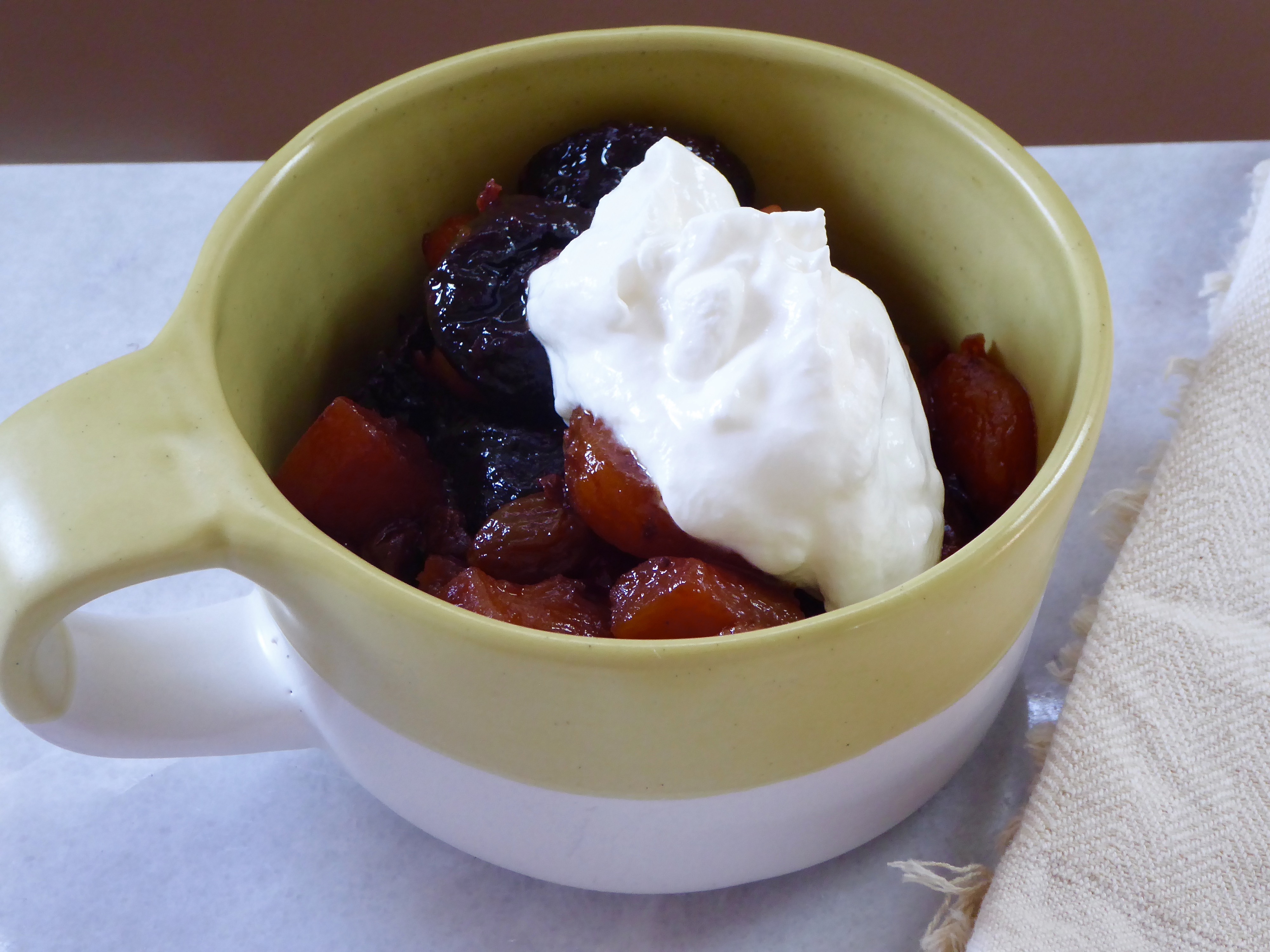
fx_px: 4549
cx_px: 635
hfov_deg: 15.9
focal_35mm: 124
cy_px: 476
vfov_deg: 12.0
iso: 400
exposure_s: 1/15
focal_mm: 22.3
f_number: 5.2
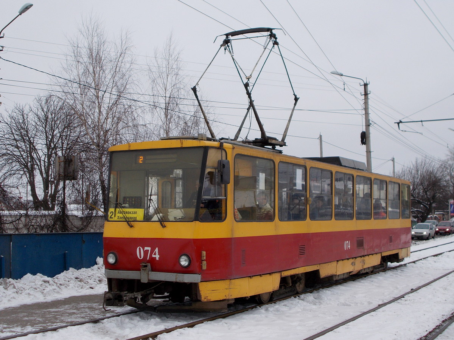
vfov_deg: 29.1
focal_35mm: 50
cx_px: 227
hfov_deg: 38.2
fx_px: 656
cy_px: 170
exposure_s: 1/400
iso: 80
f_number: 4.5
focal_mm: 9
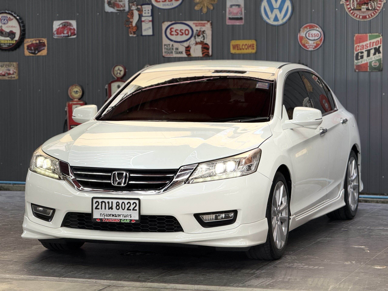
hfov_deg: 16.4
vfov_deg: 12.3
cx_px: 194
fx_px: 1345
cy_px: 146
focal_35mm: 120
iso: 64
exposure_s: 1/99
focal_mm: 15.66
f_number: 2.8
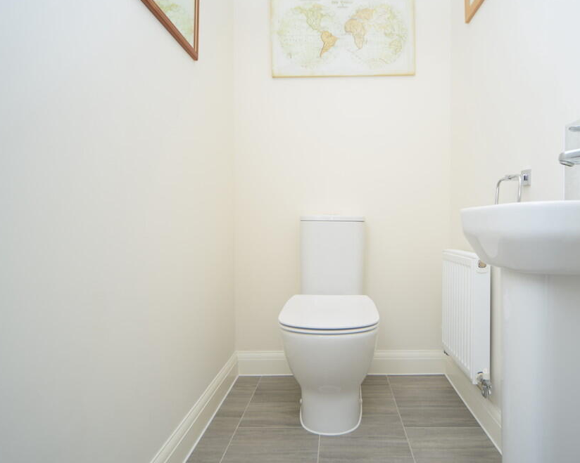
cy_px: 225
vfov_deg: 65.5
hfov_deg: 77.0
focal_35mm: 21
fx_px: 360
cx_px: 340
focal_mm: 12
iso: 100
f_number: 5
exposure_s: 1/160
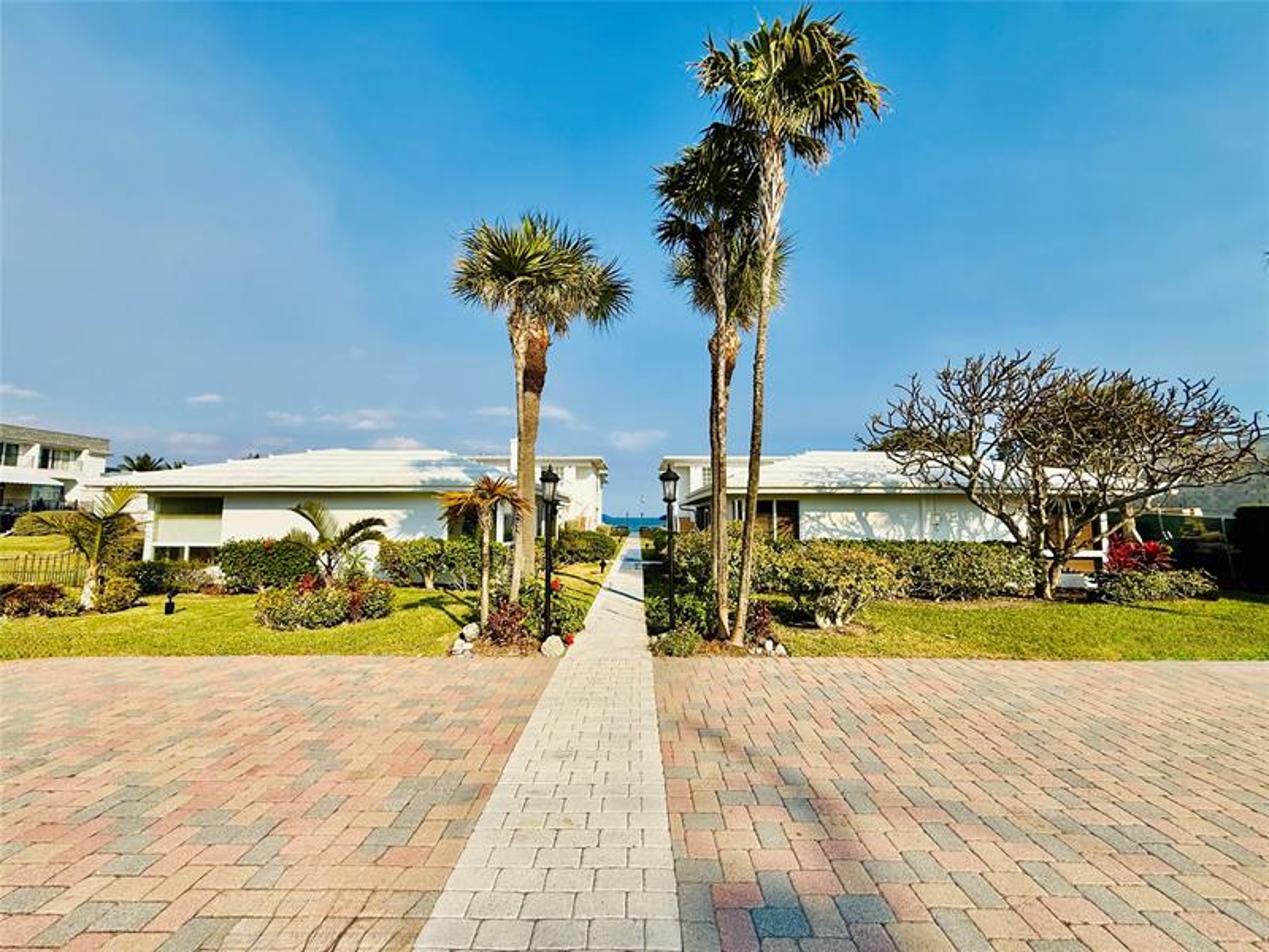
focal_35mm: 14
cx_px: 634
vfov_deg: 85.7
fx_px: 513
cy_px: 476
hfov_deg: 102.1
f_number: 2.2
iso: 50
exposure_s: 1/3289
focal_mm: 2.22
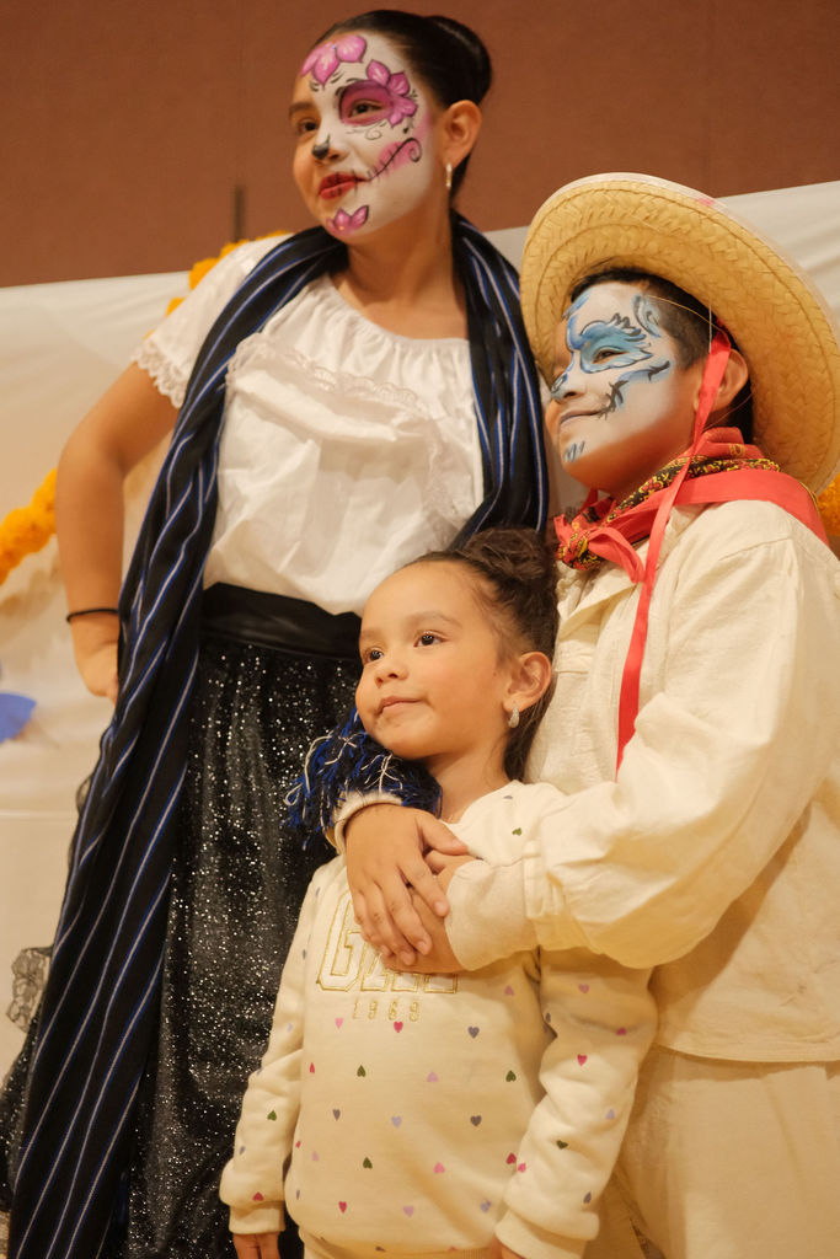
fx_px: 1679
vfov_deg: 41.1
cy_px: 630
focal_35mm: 48
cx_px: 420
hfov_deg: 28.1
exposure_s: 1/250
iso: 3200
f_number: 1.8
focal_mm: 32
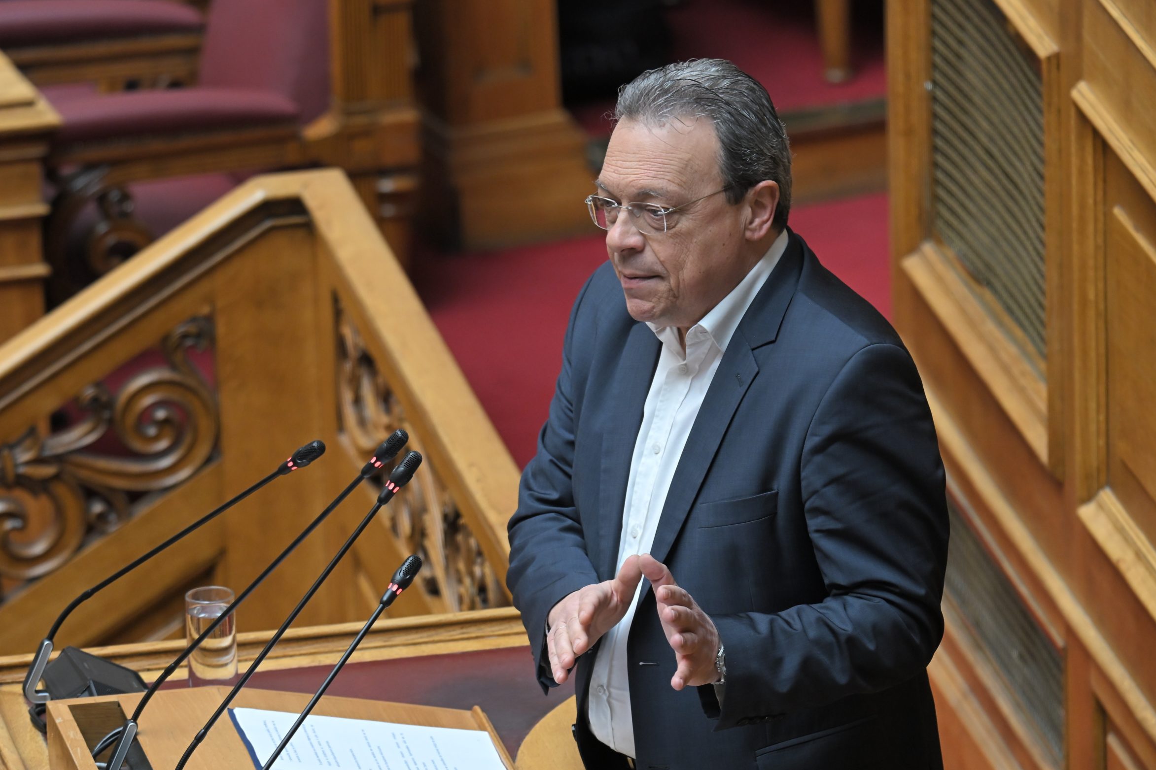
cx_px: 552
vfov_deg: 3.4
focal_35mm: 404
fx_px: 12971
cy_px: 420
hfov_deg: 5.1
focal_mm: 370
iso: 2500
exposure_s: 1/250
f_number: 6
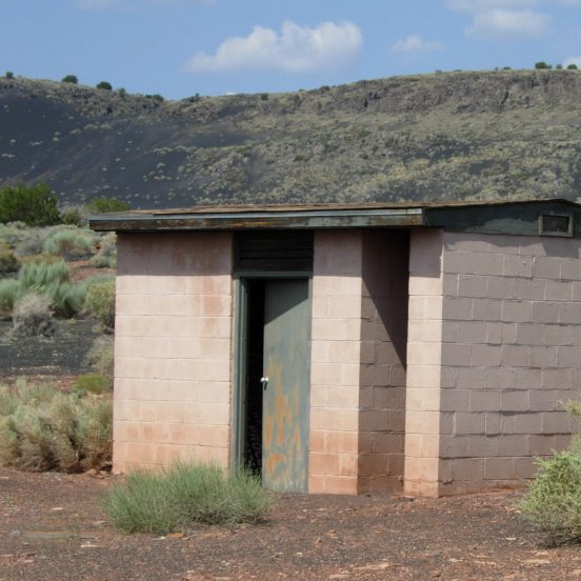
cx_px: 522
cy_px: 382
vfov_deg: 12.0
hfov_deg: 11.9
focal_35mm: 146
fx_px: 2772
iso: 50
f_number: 6
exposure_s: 1/406
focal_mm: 18.6
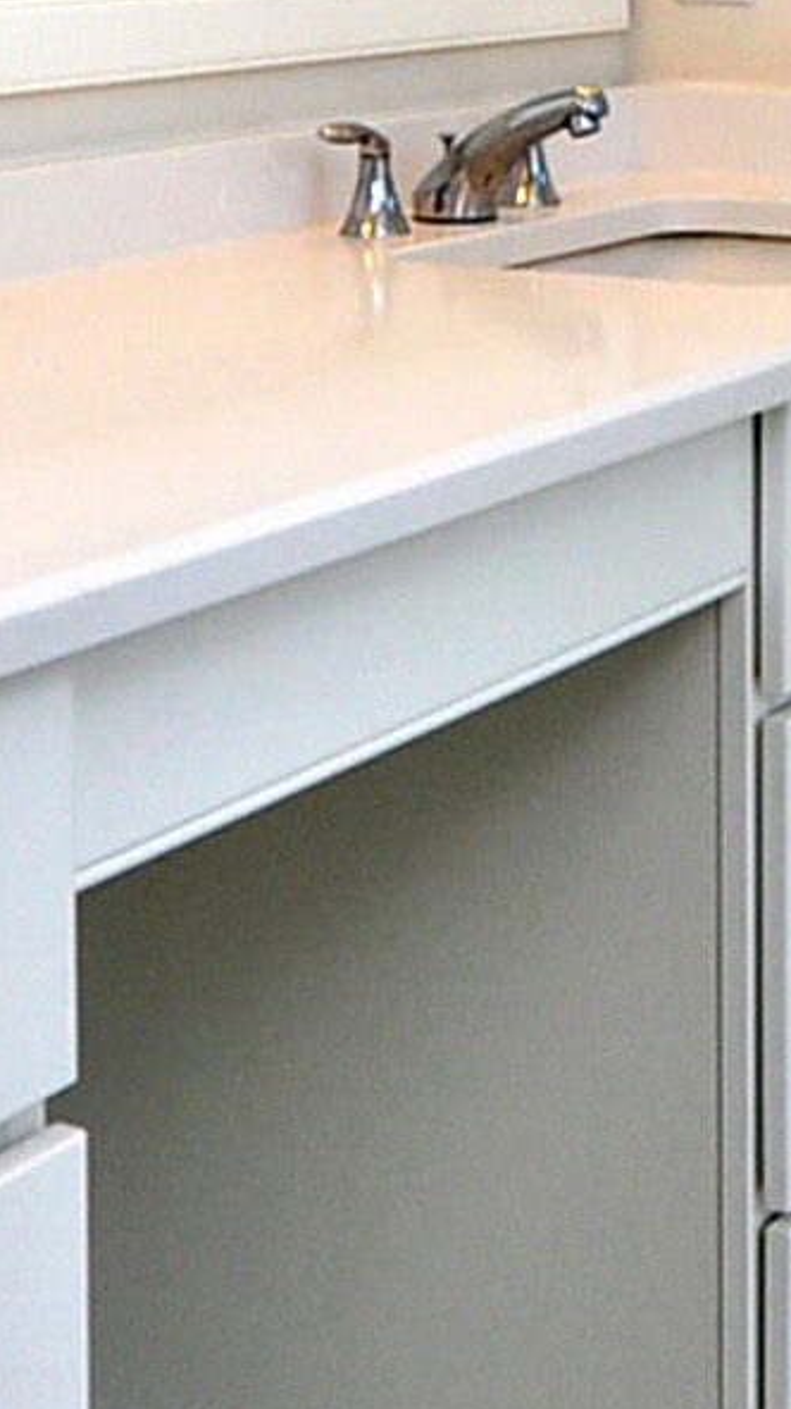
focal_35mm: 77
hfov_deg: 15.5
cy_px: -98
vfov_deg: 25.7
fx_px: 2874
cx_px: 665
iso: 200
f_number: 5.6
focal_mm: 10
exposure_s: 1/100
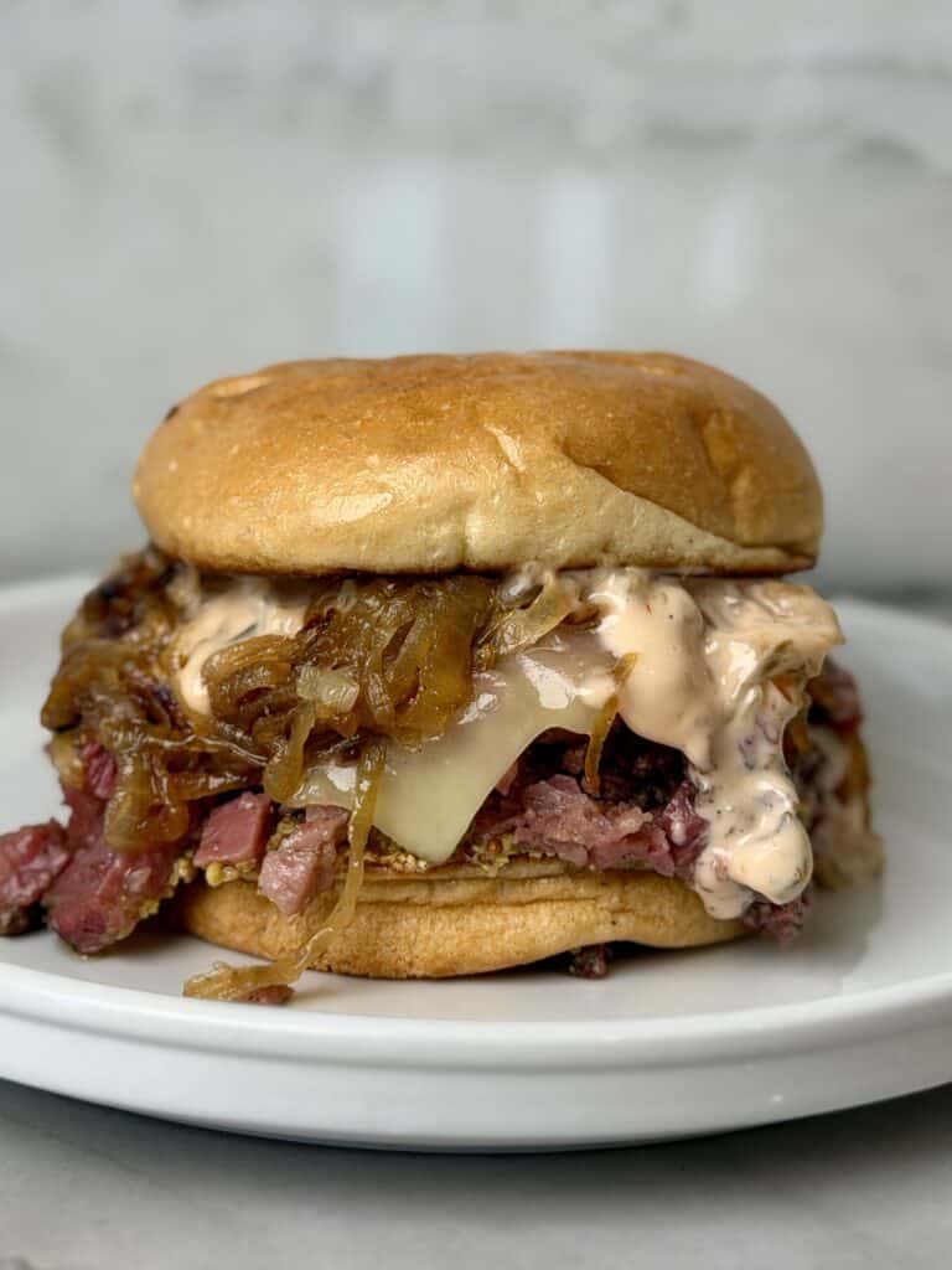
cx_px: 476
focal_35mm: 48
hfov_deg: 30.3
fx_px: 1760
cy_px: 635
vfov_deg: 39.7
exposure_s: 1/208
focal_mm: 6.76
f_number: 1.78
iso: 50
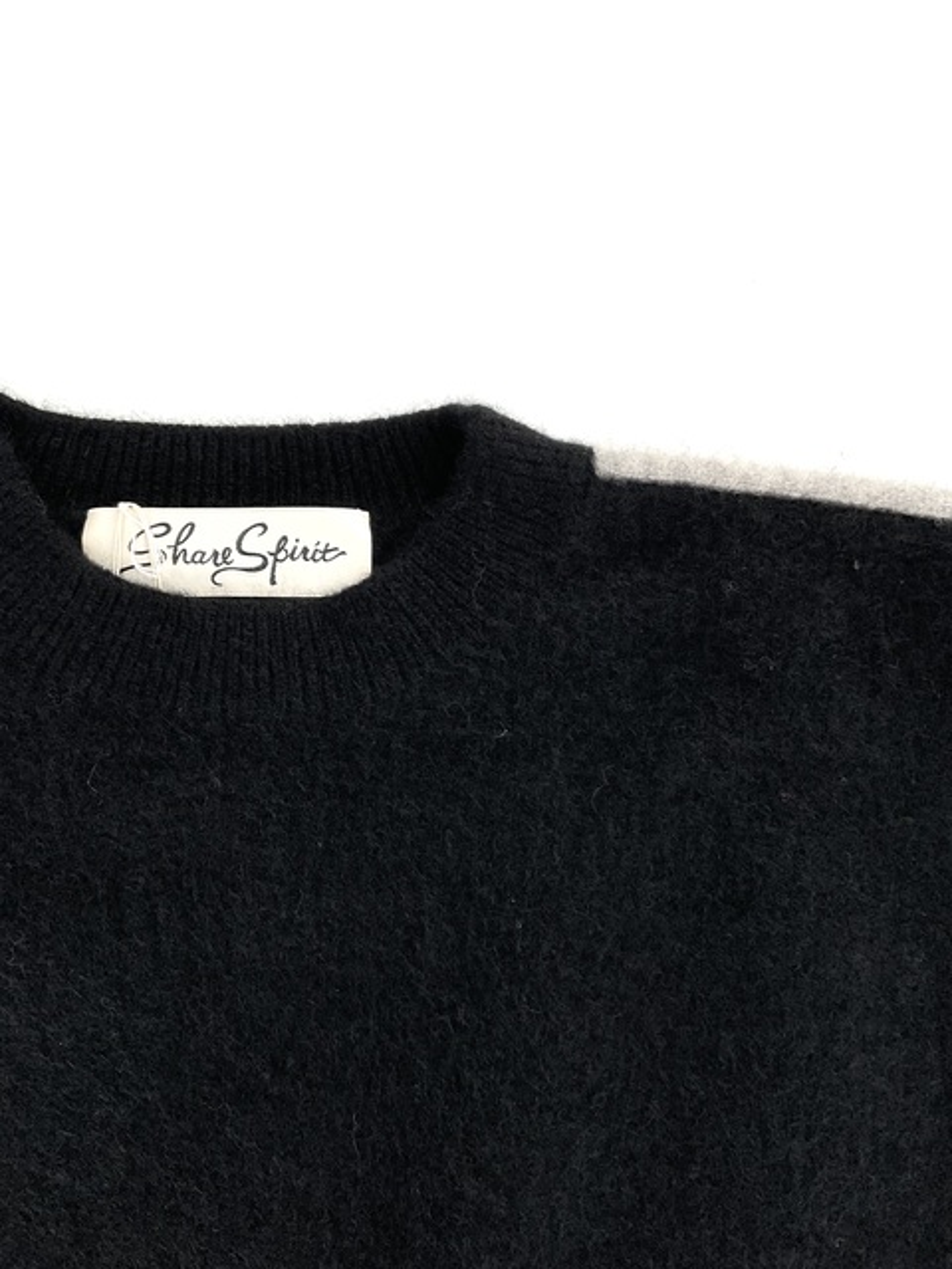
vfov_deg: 61.7
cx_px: 476
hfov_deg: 48.2
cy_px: 634
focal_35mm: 29
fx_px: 1063
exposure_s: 1/103
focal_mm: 3
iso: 16
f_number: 1.8
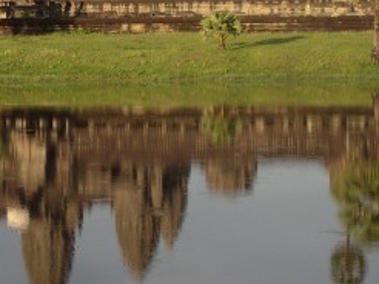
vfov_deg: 11.7
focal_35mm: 125
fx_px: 1367
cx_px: 46
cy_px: -23
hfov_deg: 15.6
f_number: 2.9
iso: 50
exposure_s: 1/300
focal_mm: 7.4
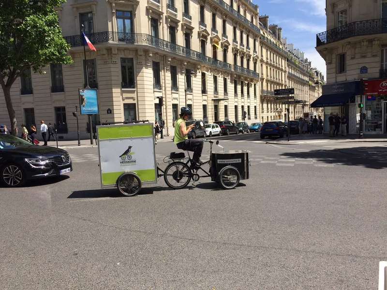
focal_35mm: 29
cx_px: 194
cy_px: 145
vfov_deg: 48.2
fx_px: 324
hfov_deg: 61.7
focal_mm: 4.15
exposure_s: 1/1799
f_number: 2.2
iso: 32
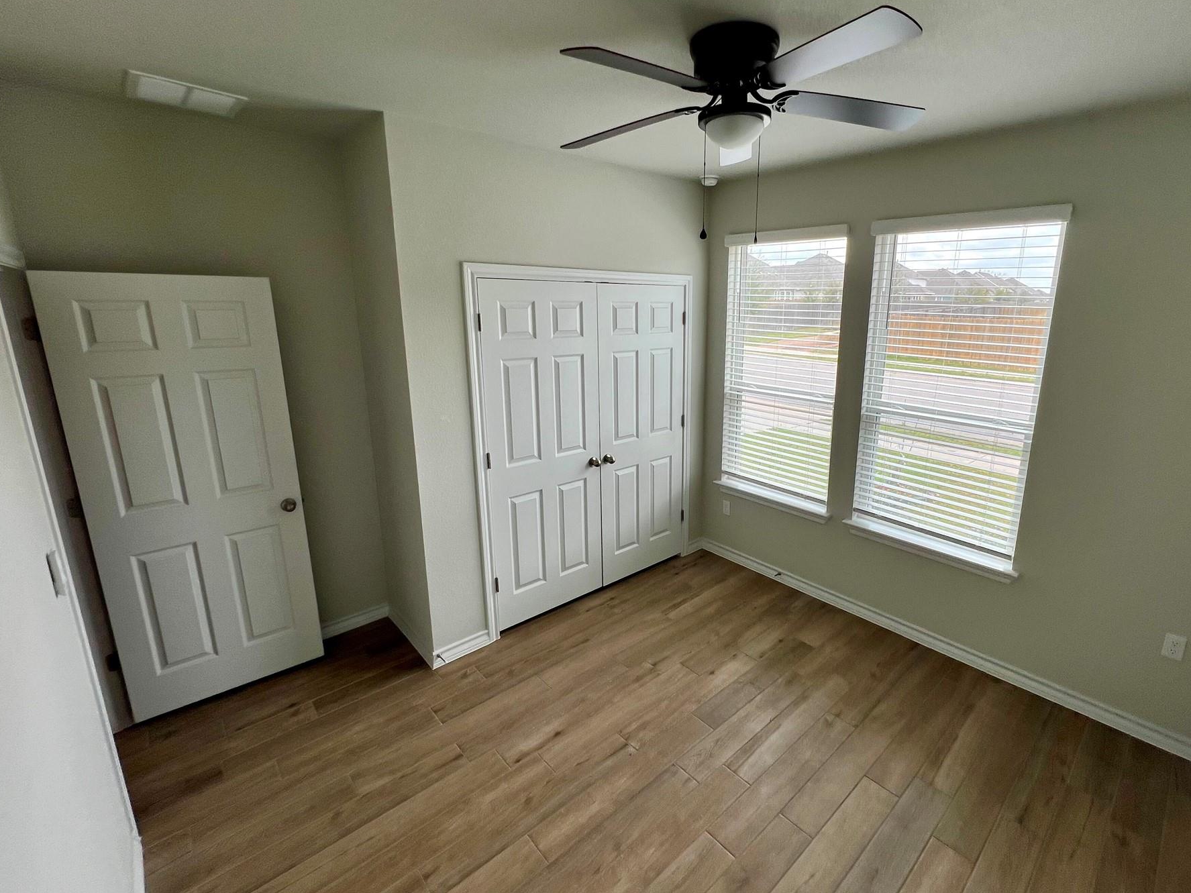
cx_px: 671
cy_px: 432
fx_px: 516
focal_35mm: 15
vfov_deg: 81.7
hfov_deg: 97.7
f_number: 1.8
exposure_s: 1/220
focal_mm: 1.57
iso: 32
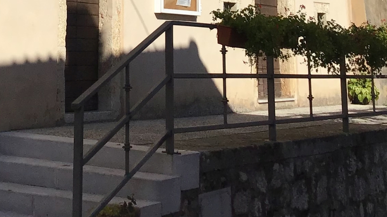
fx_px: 995
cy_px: -207
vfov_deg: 11.3
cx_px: 85
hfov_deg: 21.8
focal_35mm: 97
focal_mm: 3.3
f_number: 2.4
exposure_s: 1/3021
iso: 25
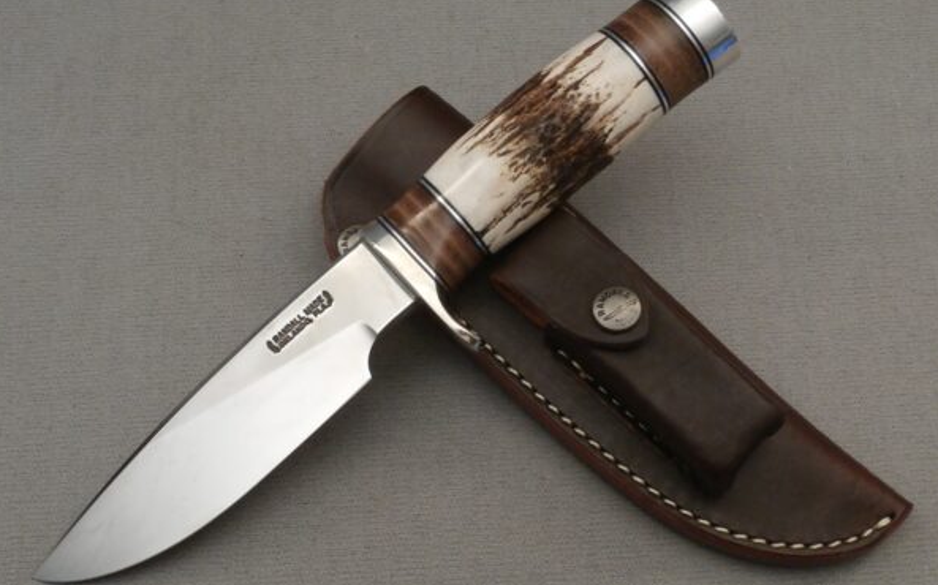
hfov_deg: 45.3
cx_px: 468
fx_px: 1124
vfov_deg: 29.2
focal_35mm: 44
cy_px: 294
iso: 400
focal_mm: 7.28
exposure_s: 1/20
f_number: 3.6
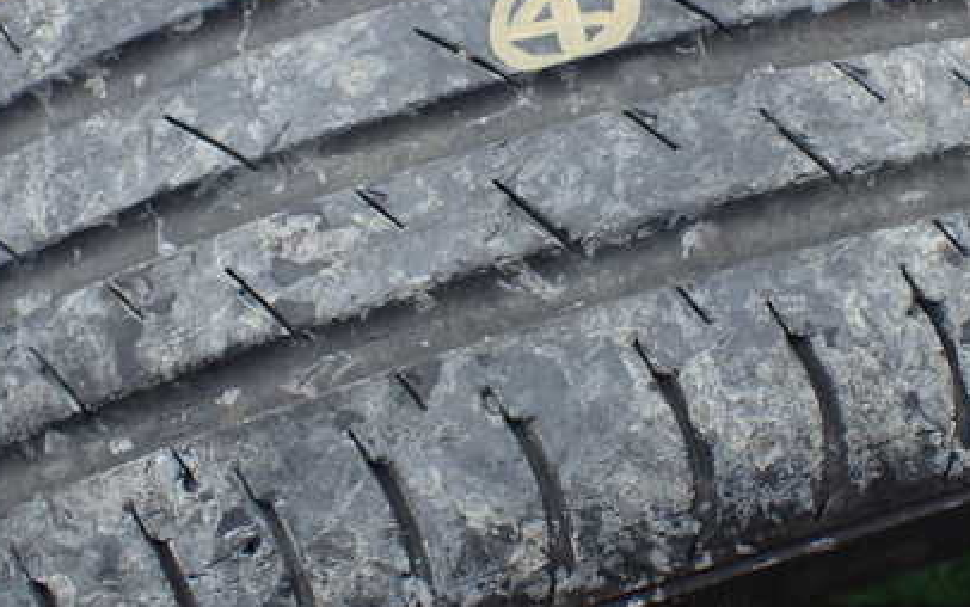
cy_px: 139
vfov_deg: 27.0
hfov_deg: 42.6
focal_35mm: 47
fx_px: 1243
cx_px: 533
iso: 100
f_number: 2.3
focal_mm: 5.4
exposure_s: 1/125
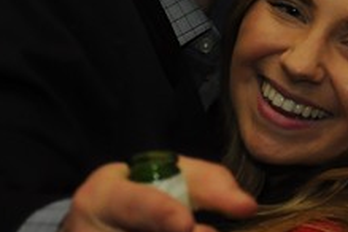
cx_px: 543
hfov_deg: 7.8
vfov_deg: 5.3
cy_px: 73
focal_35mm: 260
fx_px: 2513
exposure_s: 1/60
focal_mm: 38
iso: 800
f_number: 5.6
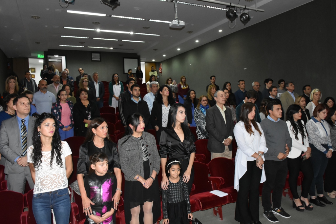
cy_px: 112
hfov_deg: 67.4
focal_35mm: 27
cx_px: 168
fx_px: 252
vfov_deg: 47.9
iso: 3200
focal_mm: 18
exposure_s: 1/60
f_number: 7.1
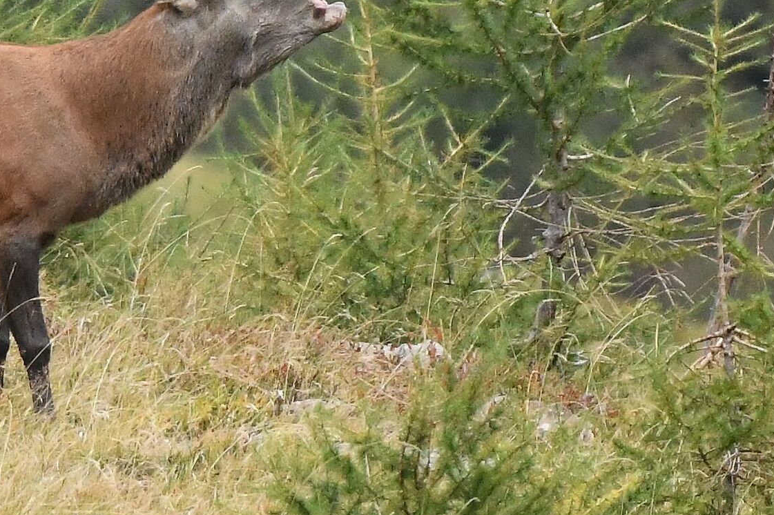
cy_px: 87
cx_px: 59
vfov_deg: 0.9
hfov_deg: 1.3
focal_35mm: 1606
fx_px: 34507
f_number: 5.6
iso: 4000
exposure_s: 1/320
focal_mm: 500
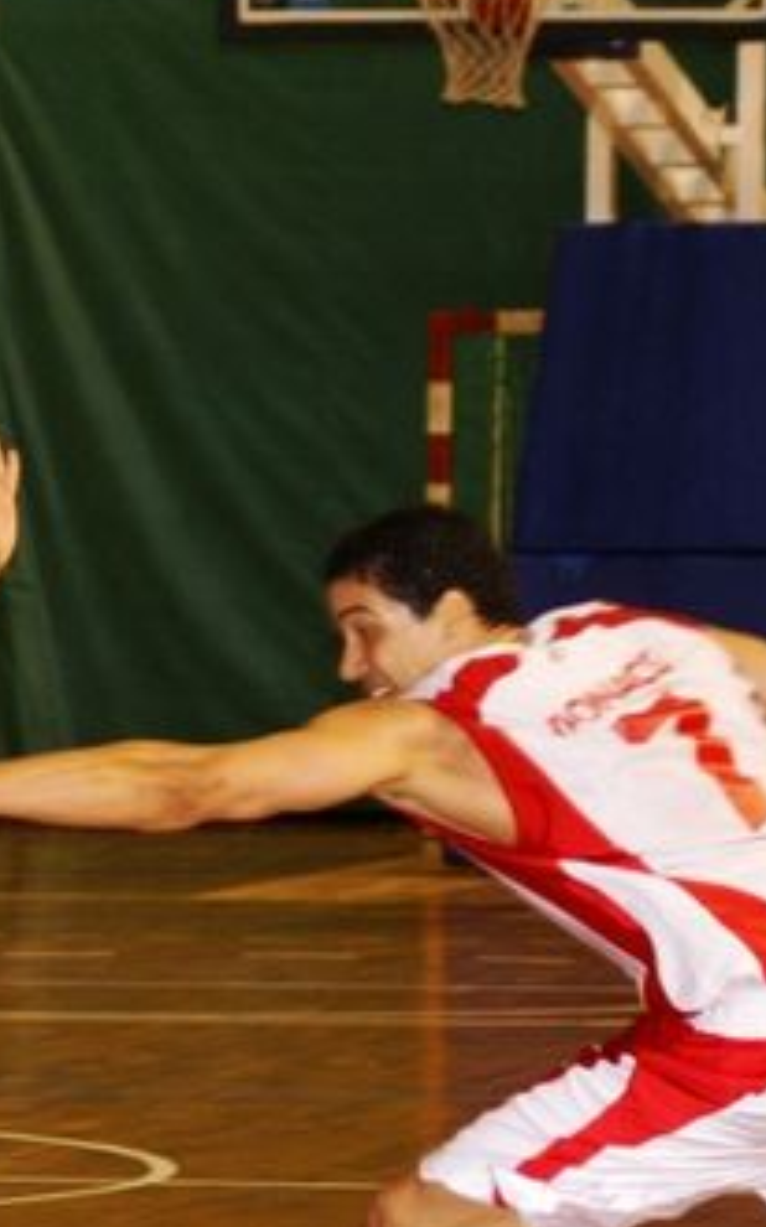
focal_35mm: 326
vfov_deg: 6.4
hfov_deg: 4.0
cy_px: 850
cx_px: -556
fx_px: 10898
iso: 400
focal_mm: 90
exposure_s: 1/125
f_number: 4
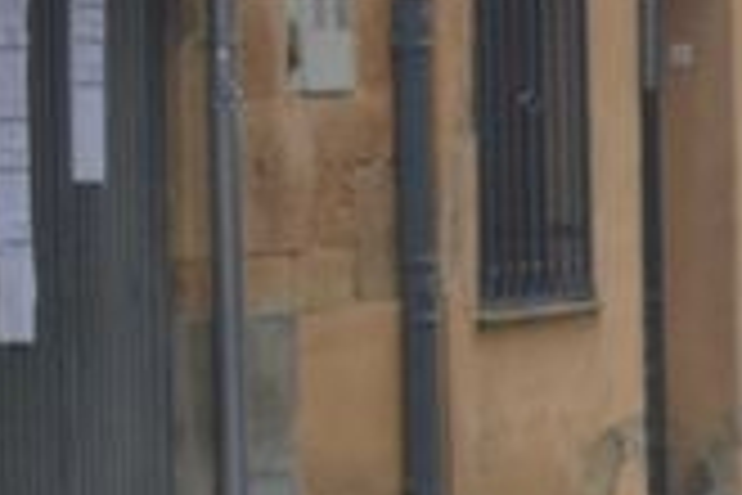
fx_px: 5688
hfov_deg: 7.2
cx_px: 1542
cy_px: 457
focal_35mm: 276
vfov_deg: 5.0
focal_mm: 38
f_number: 4.8
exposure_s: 1/1000
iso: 800
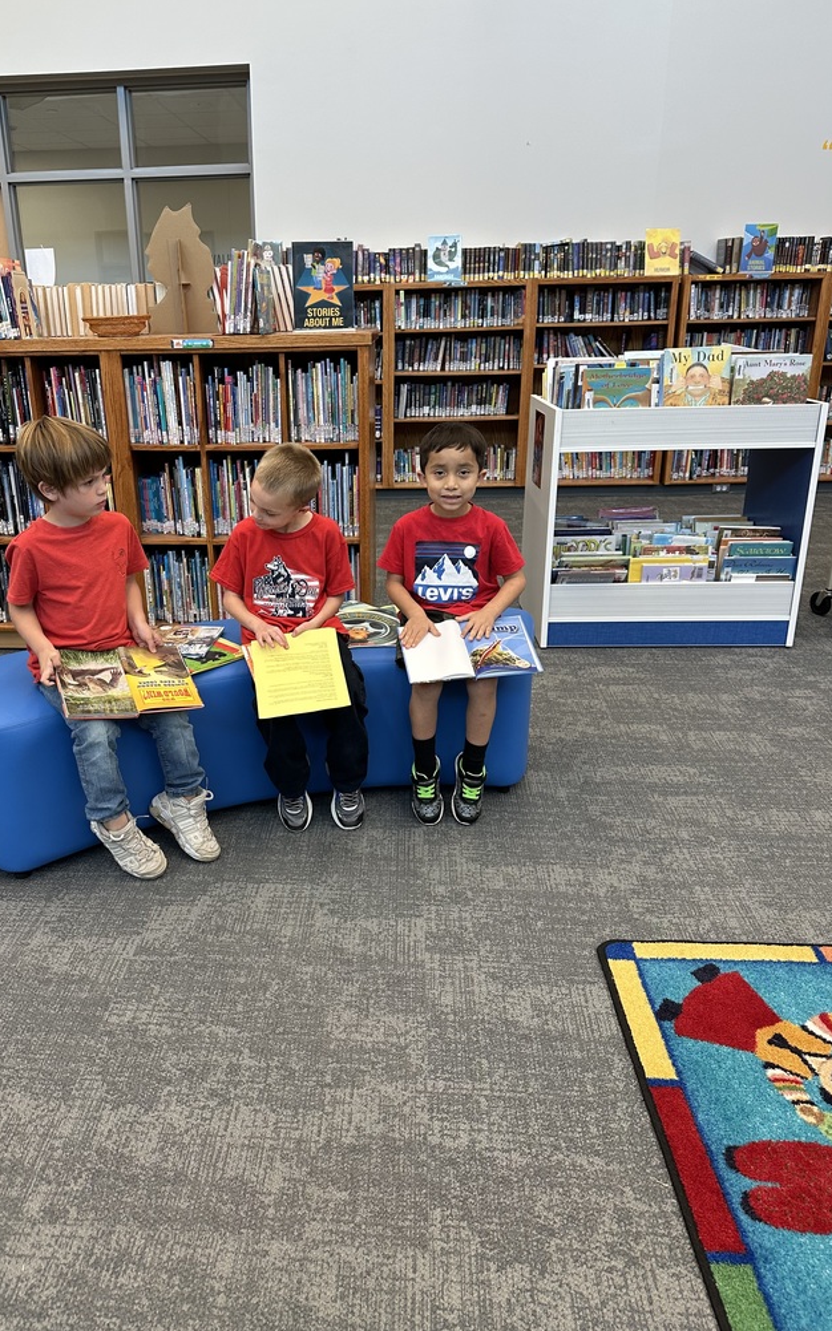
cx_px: 327
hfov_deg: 47.3
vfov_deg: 70.4
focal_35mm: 26
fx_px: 944
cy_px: 654
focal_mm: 6.86
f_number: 1.78
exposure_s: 1/121
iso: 160
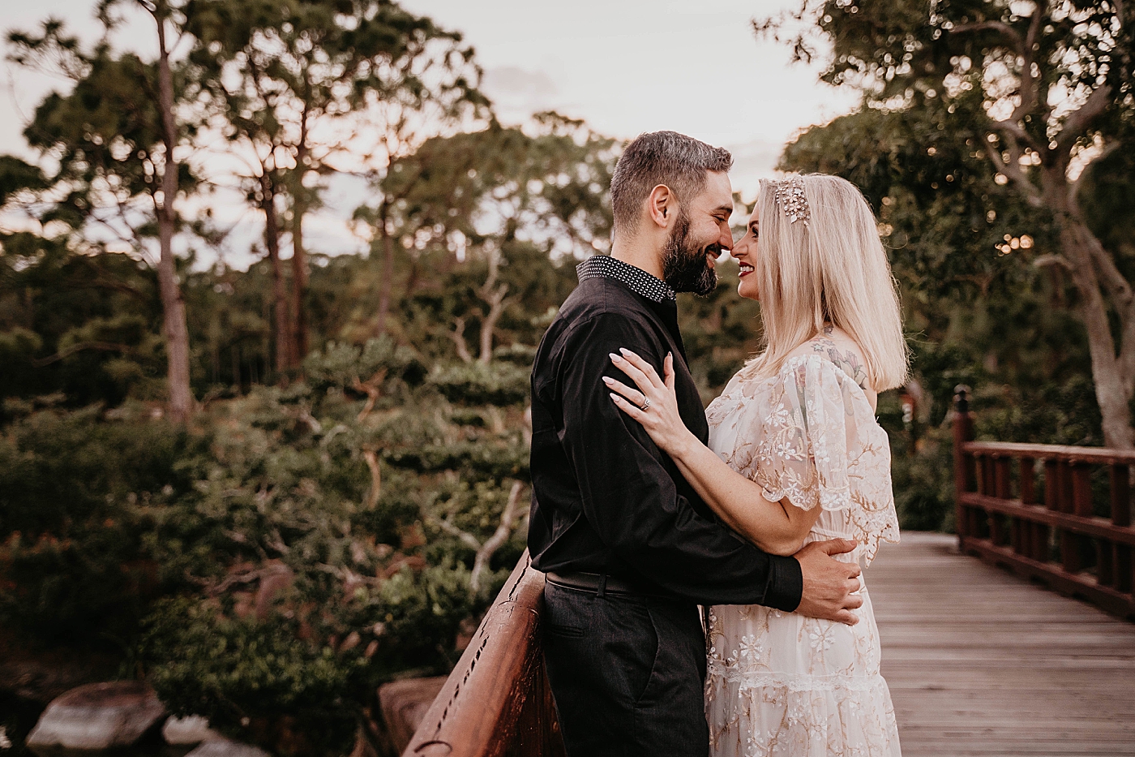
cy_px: 378
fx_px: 1355
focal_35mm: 43
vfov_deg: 31.2
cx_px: 568
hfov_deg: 45.4
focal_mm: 43
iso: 500
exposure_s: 1/250
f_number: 2.8
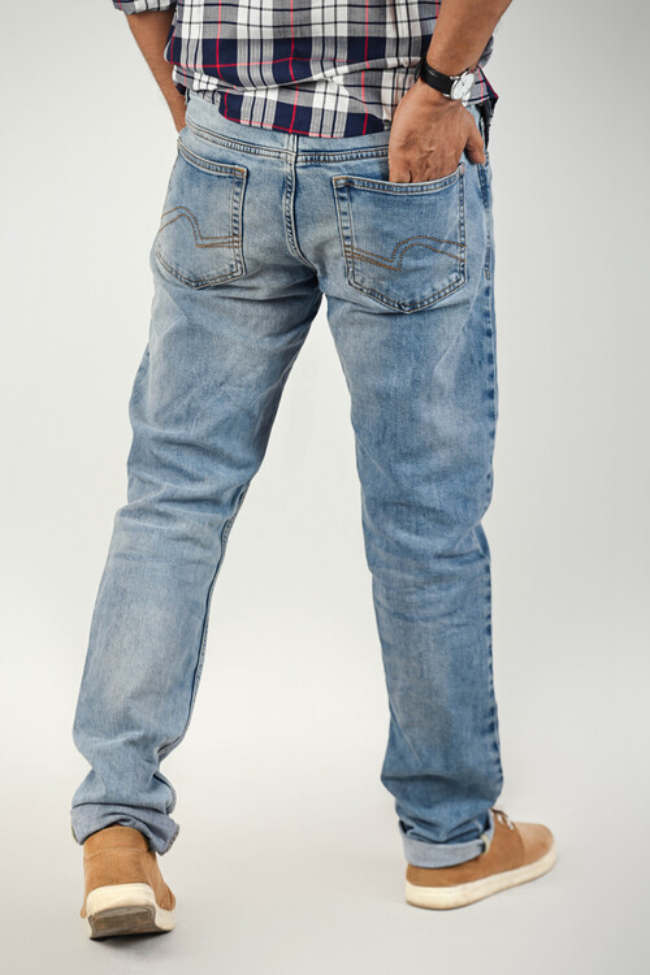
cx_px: 325
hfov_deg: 10.2
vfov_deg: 15.2
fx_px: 3656
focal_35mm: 135
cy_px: 488
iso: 125
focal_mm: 135
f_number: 4
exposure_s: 1/200
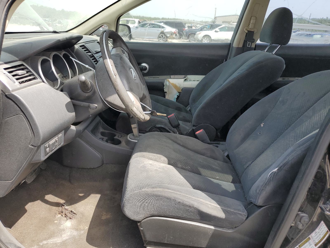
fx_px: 248
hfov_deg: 67.3
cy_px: 124
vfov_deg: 53.1
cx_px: 165
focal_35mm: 26
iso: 50
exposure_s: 1/625
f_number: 1.5
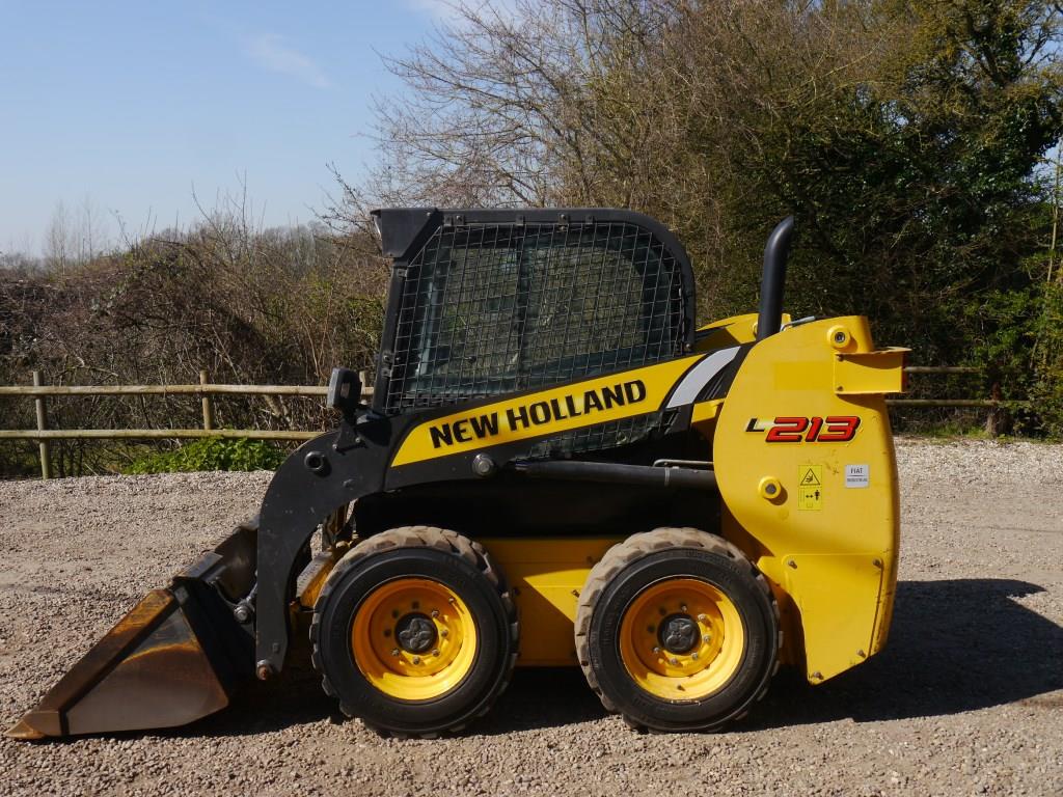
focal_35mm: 36
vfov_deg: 39.7
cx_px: 532
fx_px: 1106
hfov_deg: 51.4
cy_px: 398
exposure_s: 1/400
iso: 160
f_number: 8
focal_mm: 18
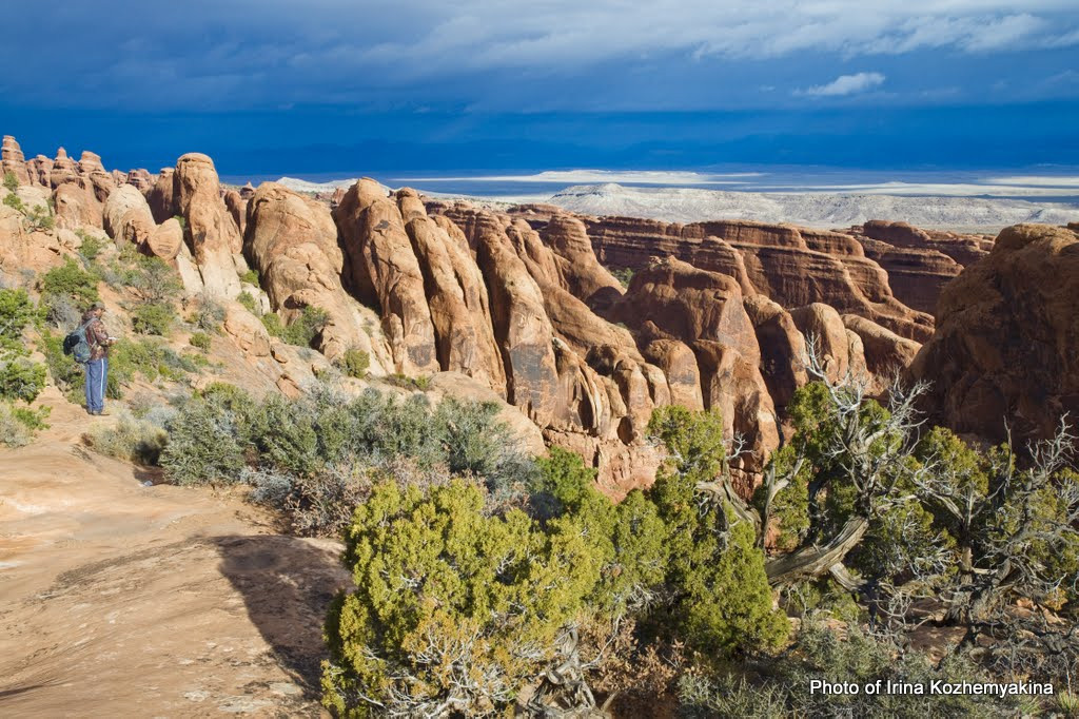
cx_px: 540
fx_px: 1348
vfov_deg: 29.8
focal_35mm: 45
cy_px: 360
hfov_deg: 43.6
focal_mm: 30
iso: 200
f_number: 9
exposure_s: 1/320
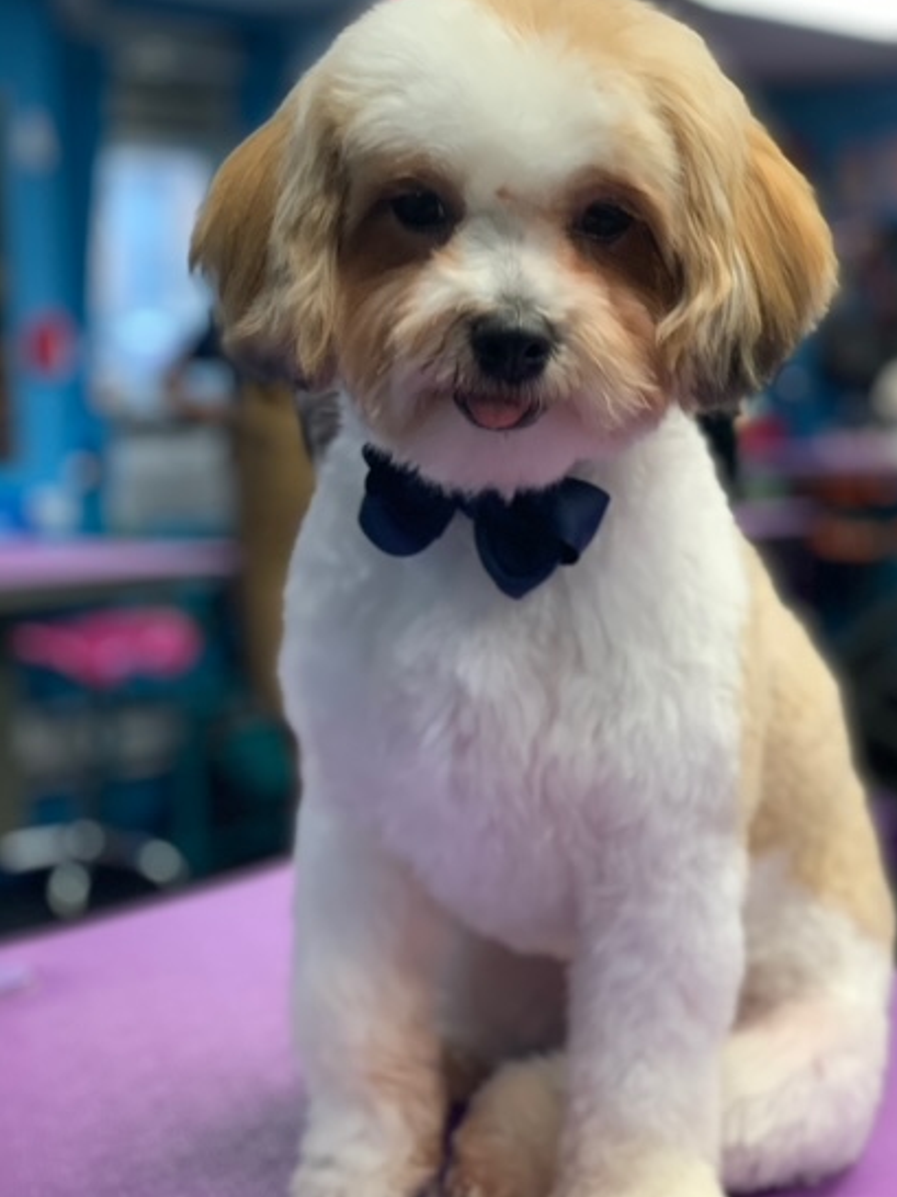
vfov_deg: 31.7
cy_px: 673
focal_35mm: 61
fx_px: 2109
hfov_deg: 24.0
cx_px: 522
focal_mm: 6
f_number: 2.4
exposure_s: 1/60
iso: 80
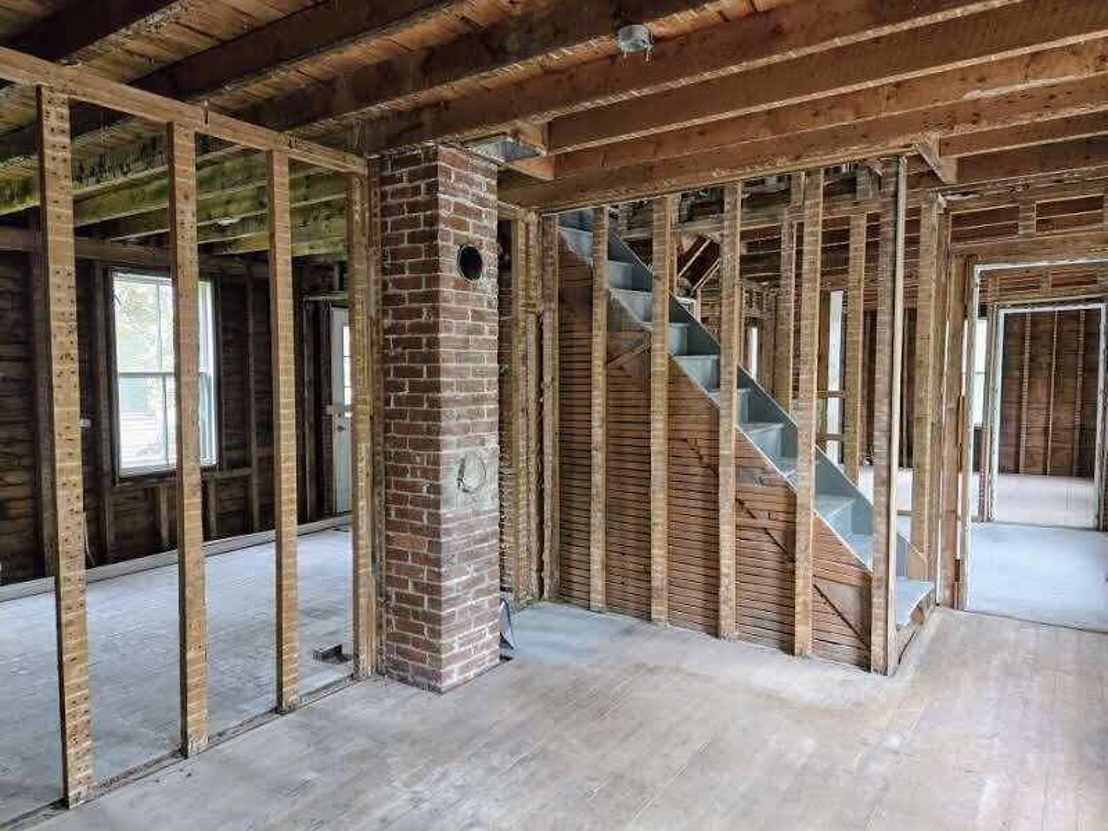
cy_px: 416
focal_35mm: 23
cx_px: 554
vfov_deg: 58.9
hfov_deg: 73.9
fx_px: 736
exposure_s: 1/120
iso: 800
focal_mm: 5.4
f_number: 1.8
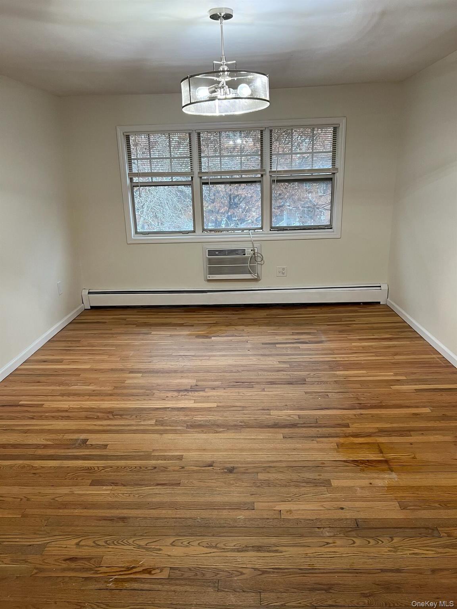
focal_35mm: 26
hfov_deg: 53.1
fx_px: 458
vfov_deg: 67.3
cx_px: 228
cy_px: 304
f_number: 1.5
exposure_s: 1/60
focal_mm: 5.7
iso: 100
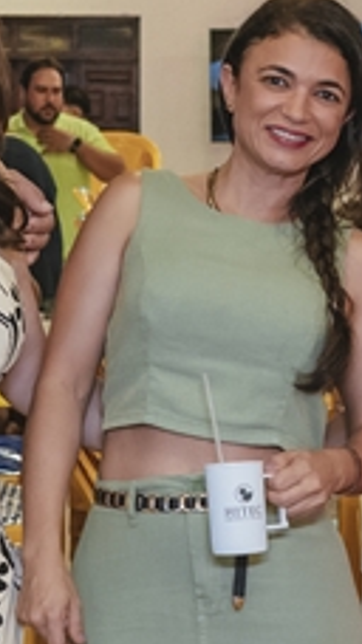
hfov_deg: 9.8
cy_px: 383
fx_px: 2102
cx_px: 269
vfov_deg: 17.4
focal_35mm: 123
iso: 2500
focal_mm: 24
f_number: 3.2
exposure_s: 1/250
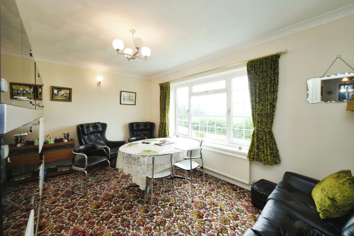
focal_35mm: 14
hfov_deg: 104.2
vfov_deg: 81.2
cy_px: 118
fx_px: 138
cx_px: 177
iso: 500
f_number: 6.3
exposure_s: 1/40
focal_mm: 14
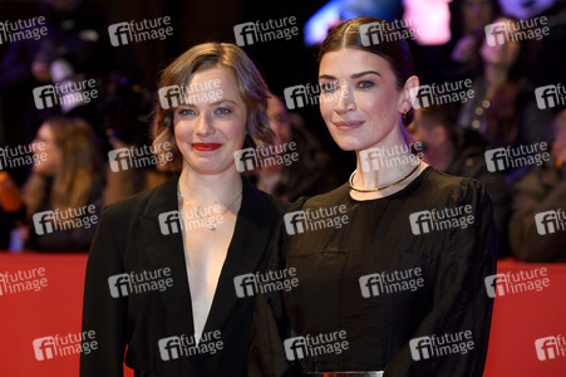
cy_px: 188
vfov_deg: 12.2
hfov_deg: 18.3
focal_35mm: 112
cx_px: 283
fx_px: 1760
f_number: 5.6
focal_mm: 112
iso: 800
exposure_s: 1/125
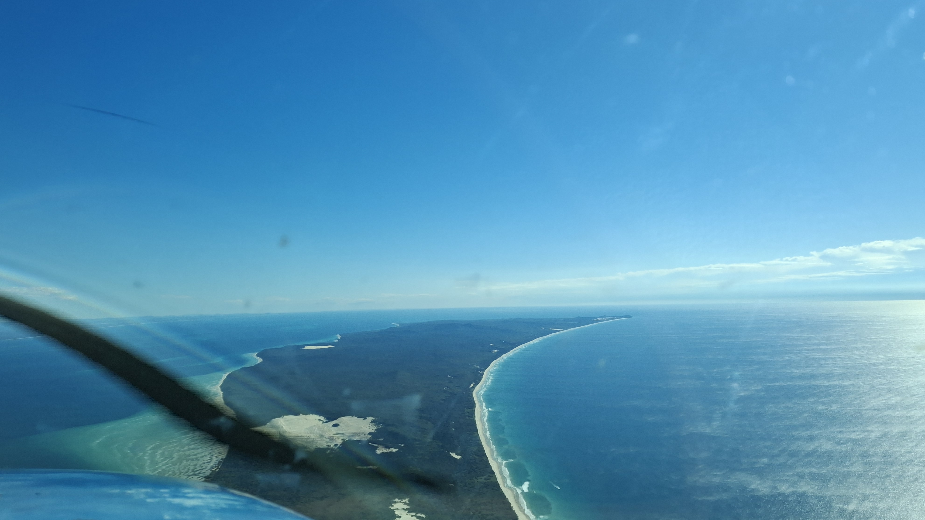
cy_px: 284
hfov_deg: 67.9
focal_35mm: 28
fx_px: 687
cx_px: 461
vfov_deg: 41.4
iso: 32
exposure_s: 1/2288
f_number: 1.8
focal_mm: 4.69
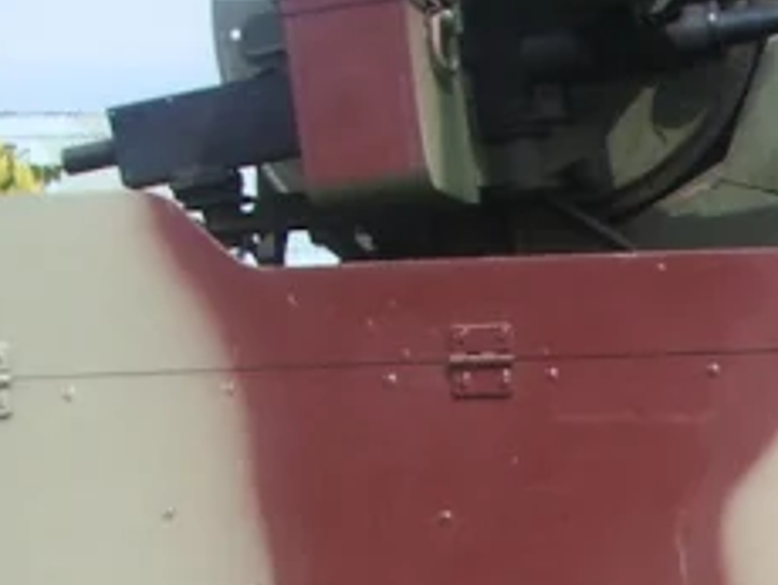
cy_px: 1055
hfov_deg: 12.4
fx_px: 3285
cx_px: 1397
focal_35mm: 146
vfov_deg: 9.7
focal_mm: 5.8
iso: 50
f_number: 4.3
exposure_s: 1/400
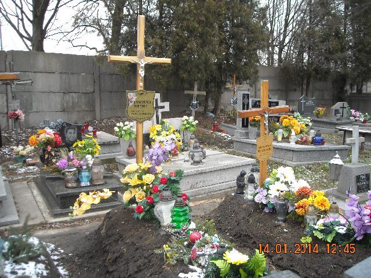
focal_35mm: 35
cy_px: 139
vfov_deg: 40.7
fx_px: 375
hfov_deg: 52.6
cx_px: 186
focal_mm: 5.7
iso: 64
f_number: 2.8
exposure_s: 1/100
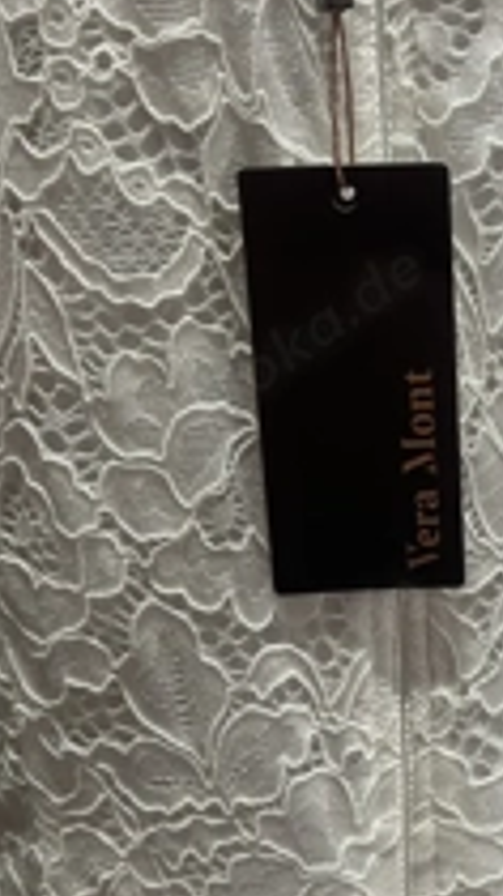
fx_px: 1281
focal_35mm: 54
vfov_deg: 38.5
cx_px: 452
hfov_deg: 21.7
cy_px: 410
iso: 100
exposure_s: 1/100
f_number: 1.5
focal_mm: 5.7
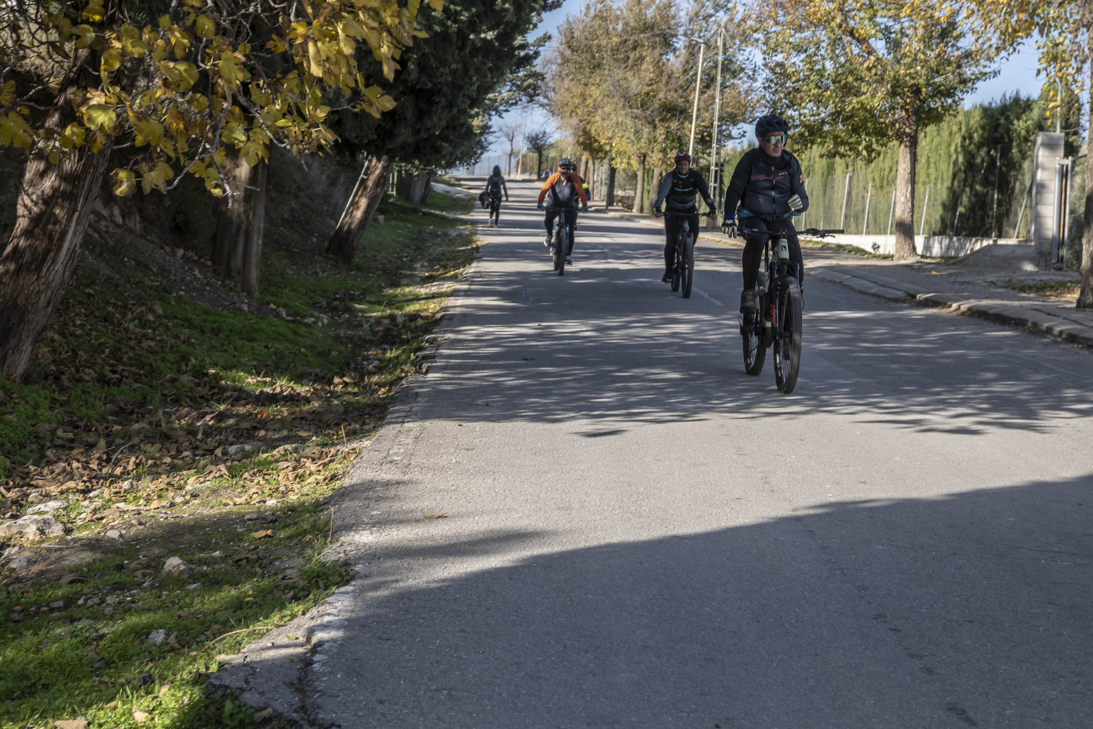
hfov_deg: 35.1
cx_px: 546
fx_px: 1730
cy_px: 364
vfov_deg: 23.8
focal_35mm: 57
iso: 100
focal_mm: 38
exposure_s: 1/250
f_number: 5.6
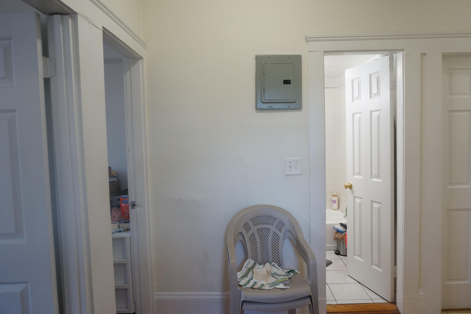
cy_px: 154
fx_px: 327
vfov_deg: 51.3
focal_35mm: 25
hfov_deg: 71.5
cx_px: 243
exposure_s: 1/60
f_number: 4
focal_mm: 16
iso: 400
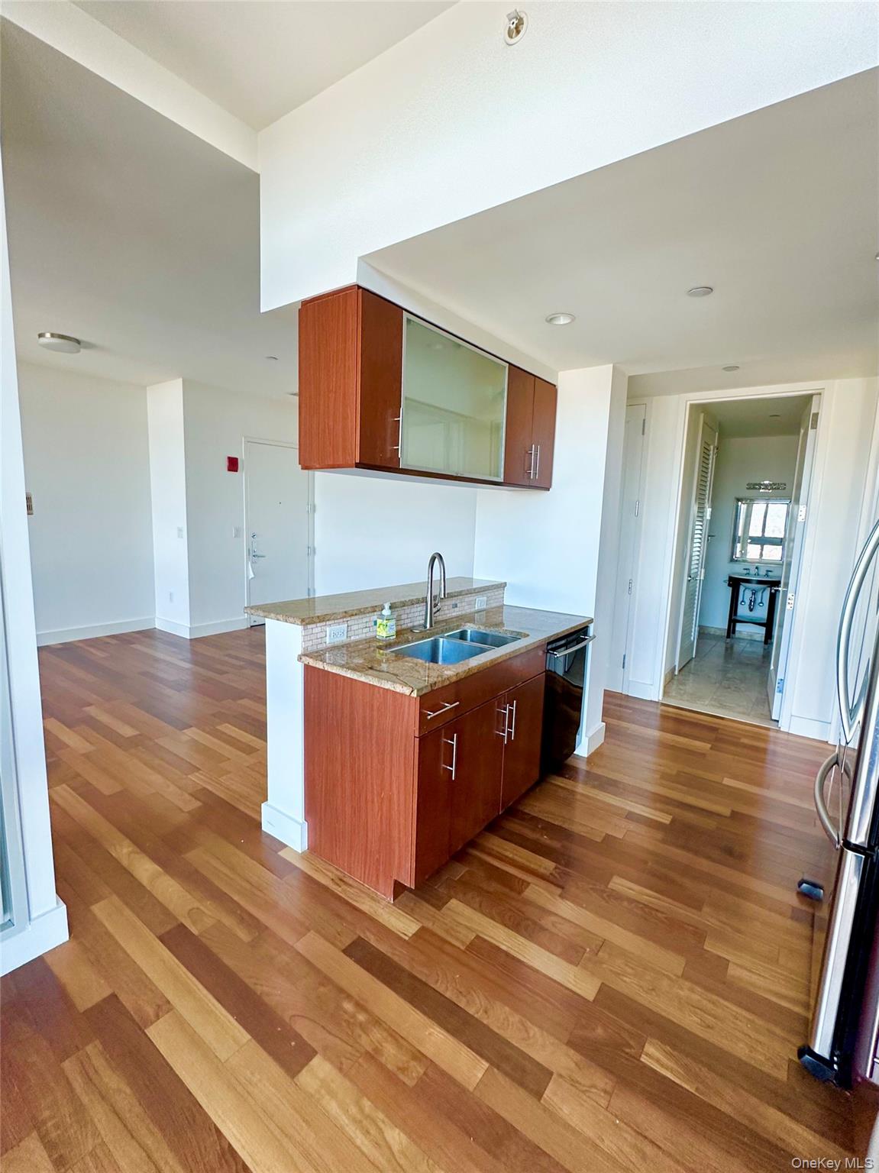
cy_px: 586
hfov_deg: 85.6
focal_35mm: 14
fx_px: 474
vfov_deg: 102.1
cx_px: 440
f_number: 2.2
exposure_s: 1/99
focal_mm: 2.22
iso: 160
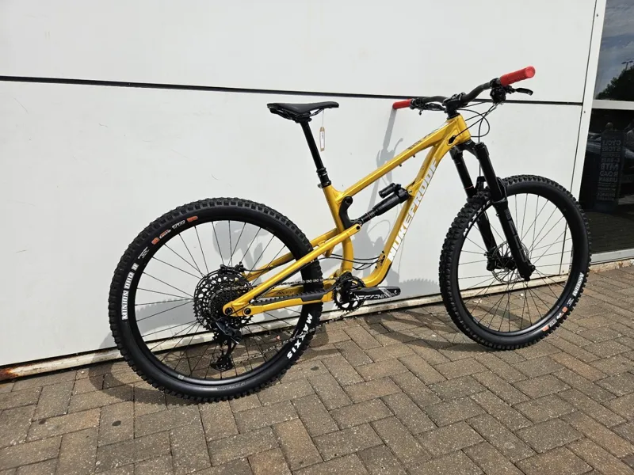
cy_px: 238
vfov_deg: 58.9
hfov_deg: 73.9
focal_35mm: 23
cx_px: 317
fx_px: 421
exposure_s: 1/3333
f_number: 1.8
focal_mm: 5.4
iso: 25
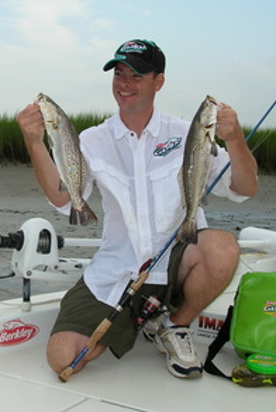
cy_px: 209
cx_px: 72
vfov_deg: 38.8
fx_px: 585
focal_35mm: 51
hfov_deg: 26.2
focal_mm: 6
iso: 50
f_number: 3.7
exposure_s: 1/451
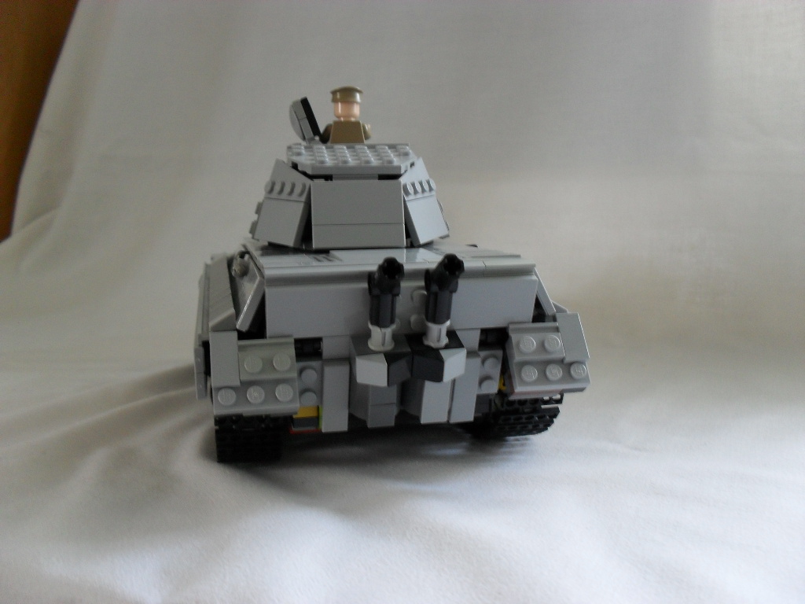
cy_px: 302
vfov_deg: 40.7
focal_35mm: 35
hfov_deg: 52.6
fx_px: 814
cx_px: 402
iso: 200
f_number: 3.2
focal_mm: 6.3
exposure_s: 1/8
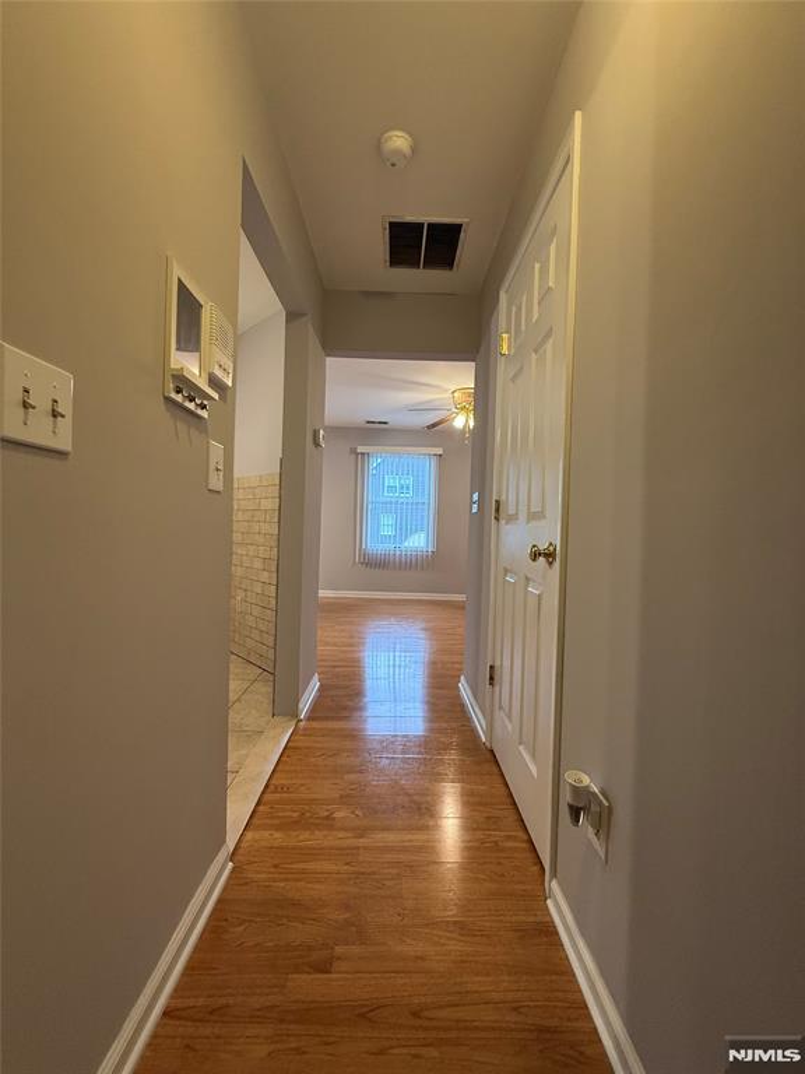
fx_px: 434
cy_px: 537
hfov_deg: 85.7
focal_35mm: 14
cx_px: 402
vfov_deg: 102.1
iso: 320
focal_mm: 2.22
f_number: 2.2
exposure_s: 1/120
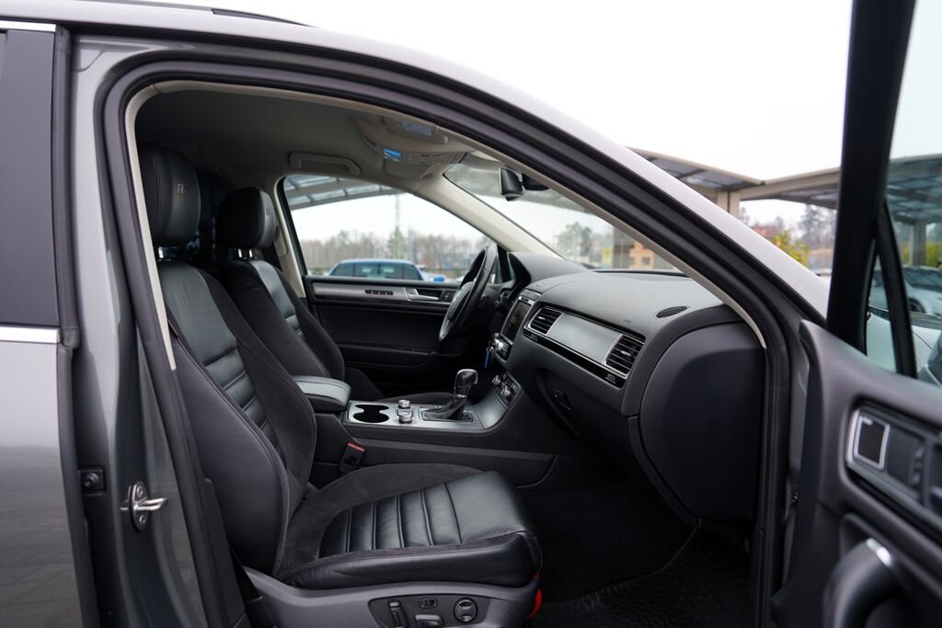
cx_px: 471
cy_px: 314
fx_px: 628
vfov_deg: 53.1
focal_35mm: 24
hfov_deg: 73.7
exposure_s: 1/40
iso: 100
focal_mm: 24
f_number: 3.2
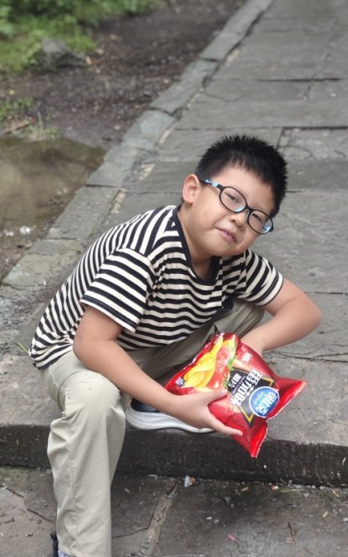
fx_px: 1002
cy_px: 313
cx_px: 191
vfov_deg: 31.0
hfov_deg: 19.7
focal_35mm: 66
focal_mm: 8.72
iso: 160
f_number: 1.63
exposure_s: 1/100
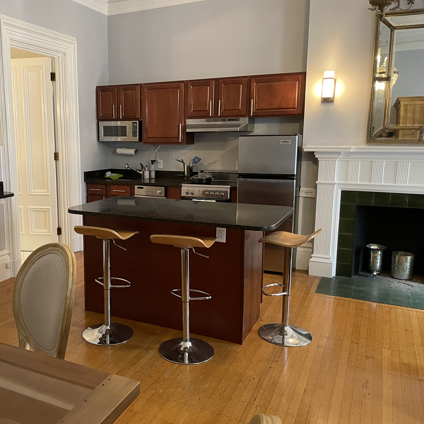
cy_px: 213
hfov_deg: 51.6
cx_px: 142
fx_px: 430
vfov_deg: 52.5
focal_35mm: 31
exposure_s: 1/40
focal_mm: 4.2
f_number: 1.6
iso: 400
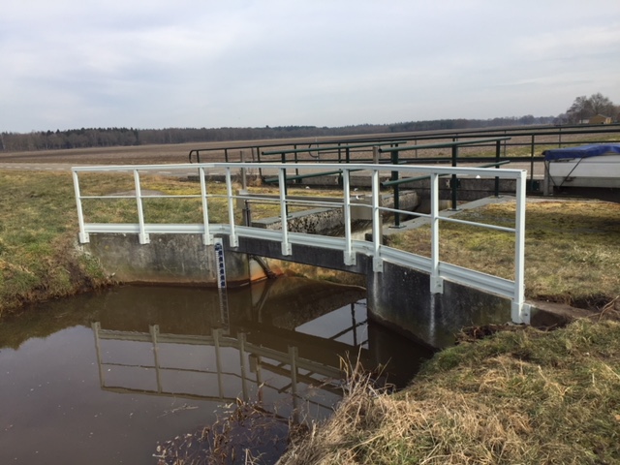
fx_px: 519
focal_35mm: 29
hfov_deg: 61.7
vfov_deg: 48.2
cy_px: 232
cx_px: 310
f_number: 2.2
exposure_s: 1/1582
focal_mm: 4.15
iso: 32
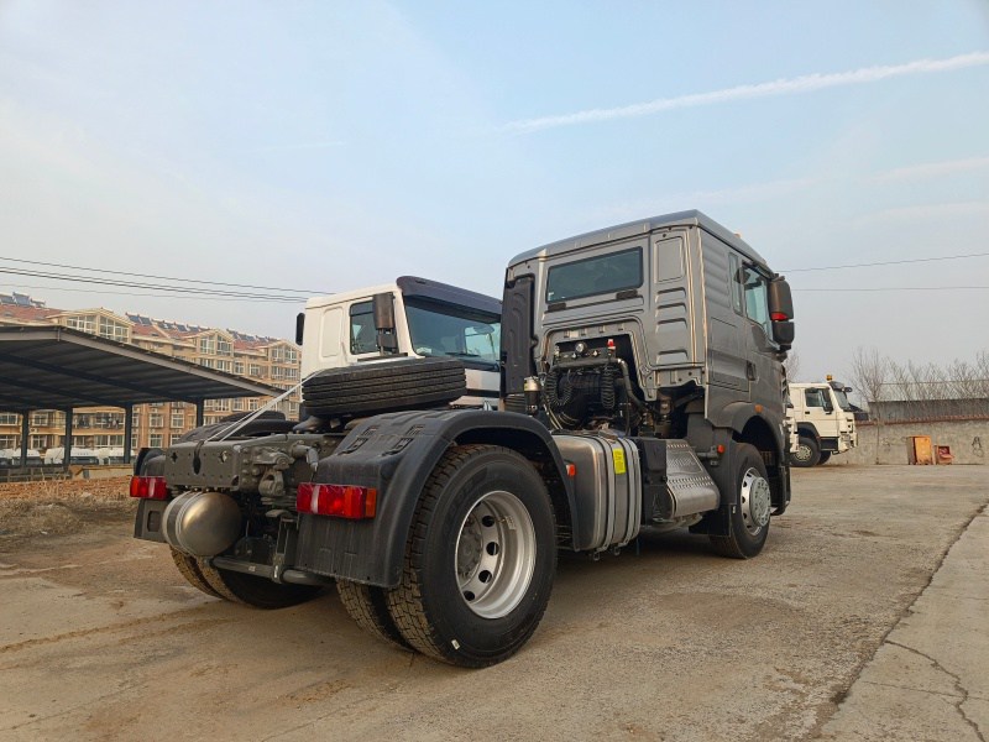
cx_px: 494
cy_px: 371
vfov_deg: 58.9
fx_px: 657
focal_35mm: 23
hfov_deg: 73.9
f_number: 1.88
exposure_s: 1/166
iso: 100
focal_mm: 5.59
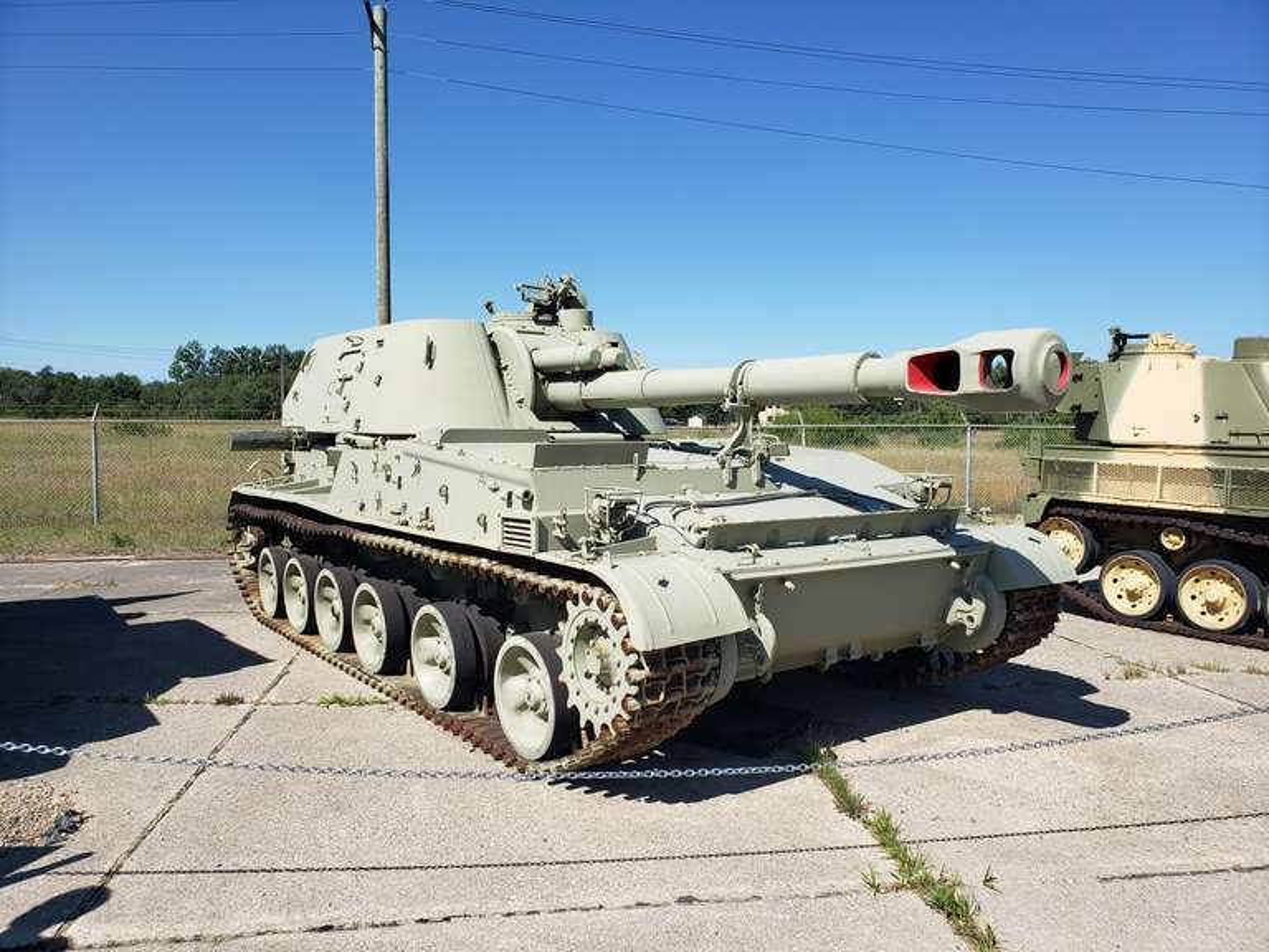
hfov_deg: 67.3
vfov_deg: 53.1
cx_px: 634
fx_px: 953
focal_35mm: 26
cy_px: 476
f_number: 2.4
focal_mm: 4.3
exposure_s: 1/1540
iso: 50
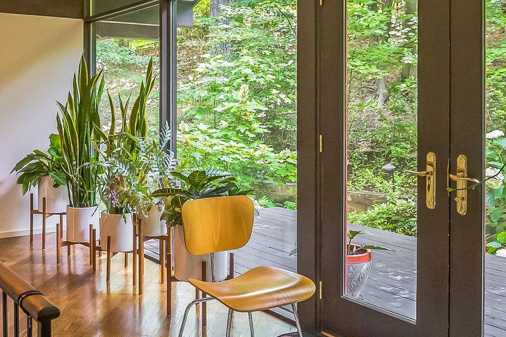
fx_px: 576
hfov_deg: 46.8
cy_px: 97
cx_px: 180
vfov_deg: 32.2
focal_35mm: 41
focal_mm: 16
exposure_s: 1/60
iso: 1000
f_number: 4
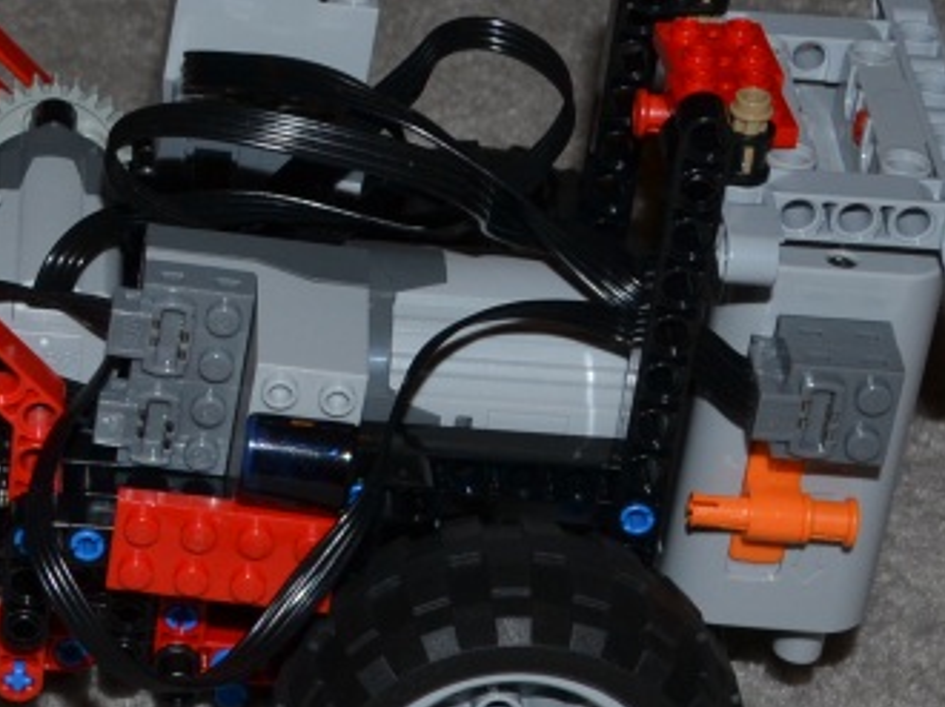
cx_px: -472
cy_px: 325
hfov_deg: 12.7
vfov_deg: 10.1
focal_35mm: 147
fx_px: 4010
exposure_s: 1/60
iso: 100
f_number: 8
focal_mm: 24
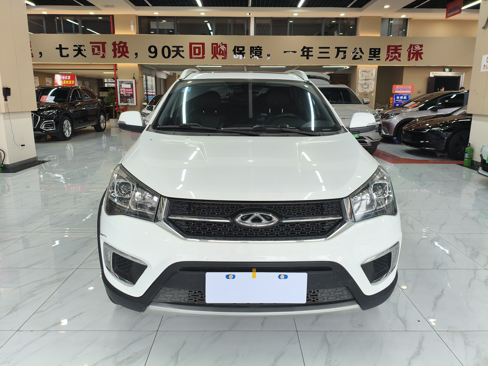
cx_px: 244
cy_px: 183
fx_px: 367
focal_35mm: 26
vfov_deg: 53.1
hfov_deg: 67.3
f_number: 1.5
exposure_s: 1/131
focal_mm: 4.94
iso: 50
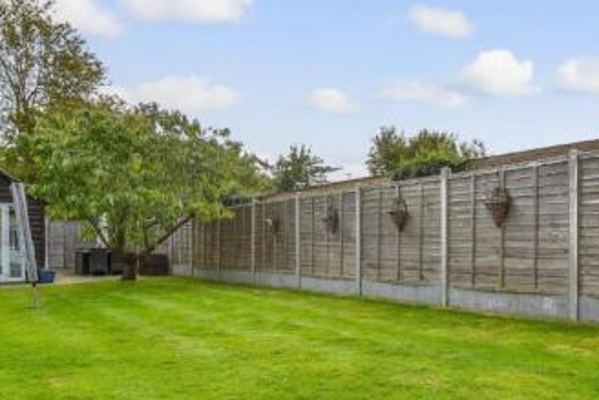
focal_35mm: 50
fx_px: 832
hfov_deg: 39.5
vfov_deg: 26.9
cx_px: 344
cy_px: 264
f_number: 8
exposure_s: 1/125
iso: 160
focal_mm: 17
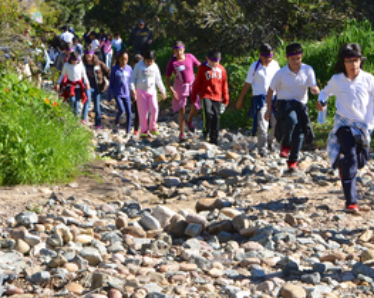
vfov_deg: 13.6
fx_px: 1250
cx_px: 262
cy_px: 95
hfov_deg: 17.0
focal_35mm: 113
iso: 100
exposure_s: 1/200
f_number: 7.1
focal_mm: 44
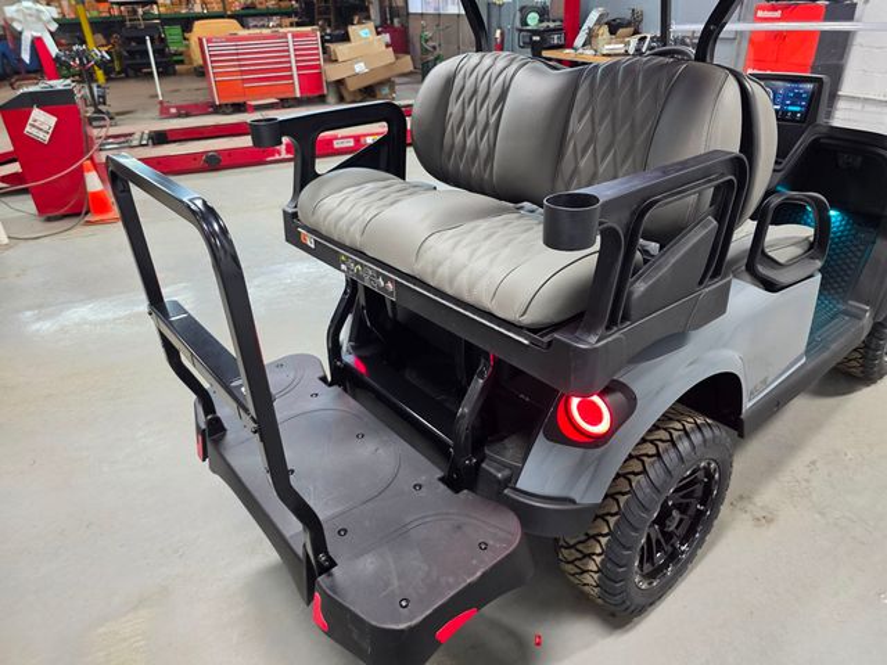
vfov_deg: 58.9
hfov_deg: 73.9
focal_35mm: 23
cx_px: 444
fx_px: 589
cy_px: 332
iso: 250
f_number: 1.7
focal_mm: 6.3
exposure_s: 1/120
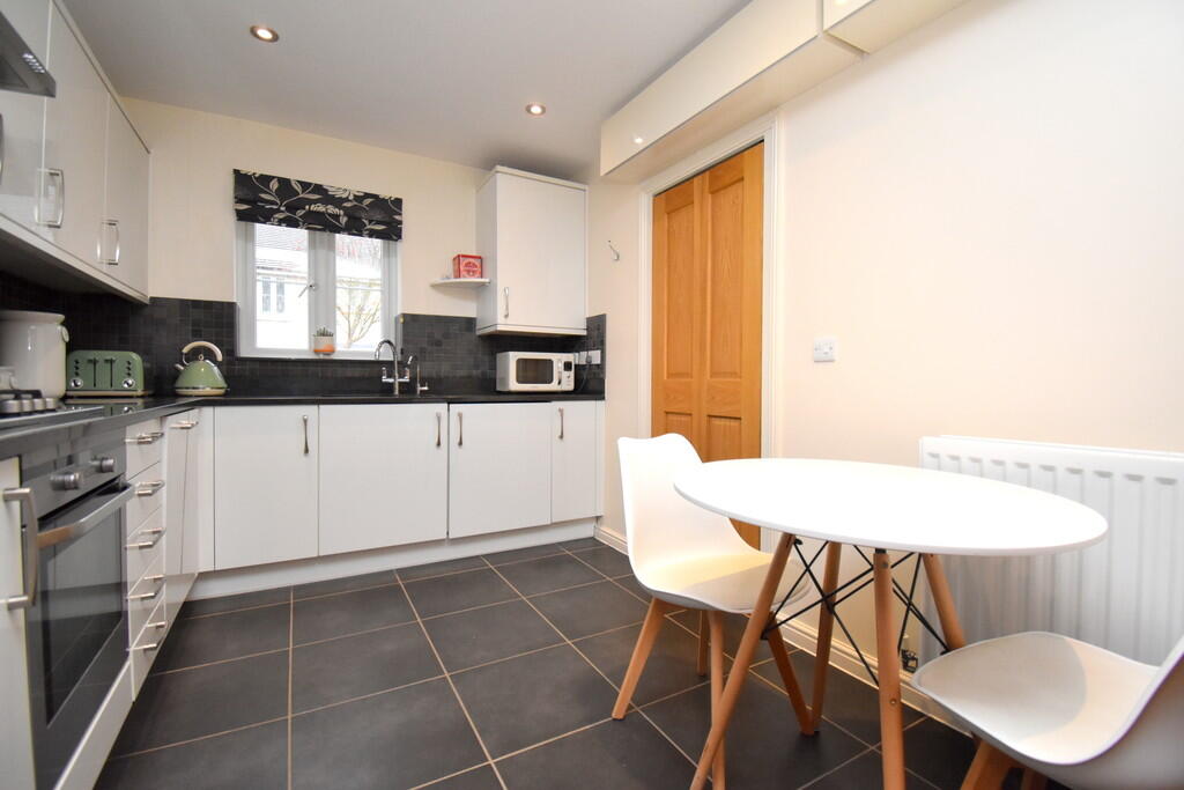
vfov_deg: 77.3
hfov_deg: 100.4
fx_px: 493
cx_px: 592
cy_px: 395
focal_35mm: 15
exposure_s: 1/125
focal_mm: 10
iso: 1600
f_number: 4.5
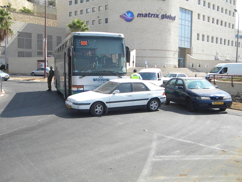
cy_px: 91
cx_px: 121
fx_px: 287
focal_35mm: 41
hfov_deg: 45.8
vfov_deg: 35.1
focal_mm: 7.3
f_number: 7.6
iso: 720
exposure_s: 1/1000
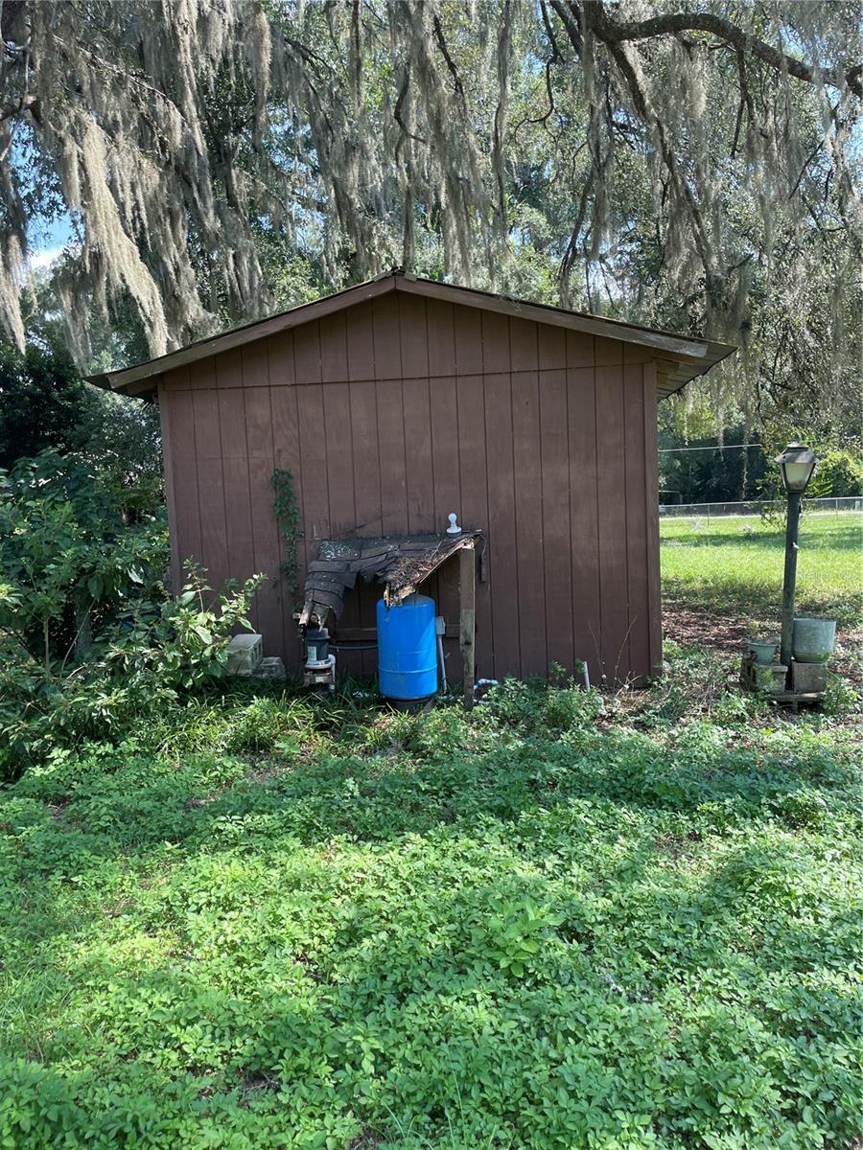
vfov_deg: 67.3
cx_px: 432
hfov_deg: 53.1
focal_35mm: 26
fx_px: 864
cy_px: 575
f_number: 1.6
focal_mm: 4.2
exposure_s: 1/467
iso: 32
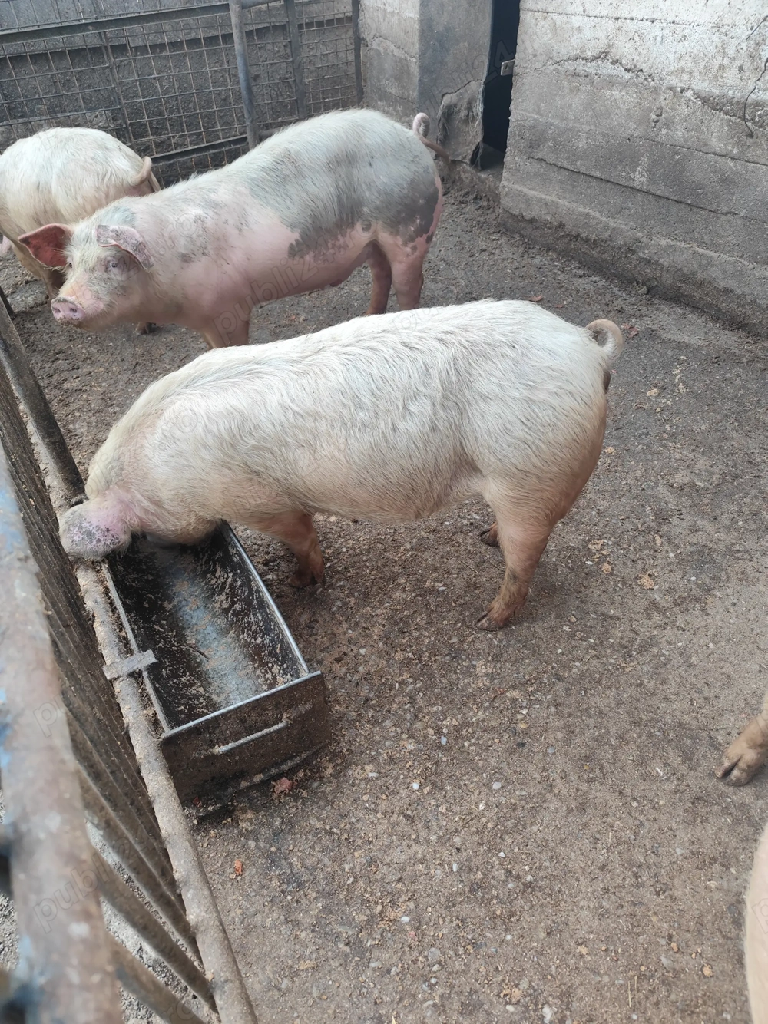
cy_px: 512
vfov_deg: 73.9
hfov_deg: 58.9
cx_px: 384
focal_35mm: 23
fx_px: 681
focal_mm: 6.14
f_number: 1.65
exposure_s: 1/100
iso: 500
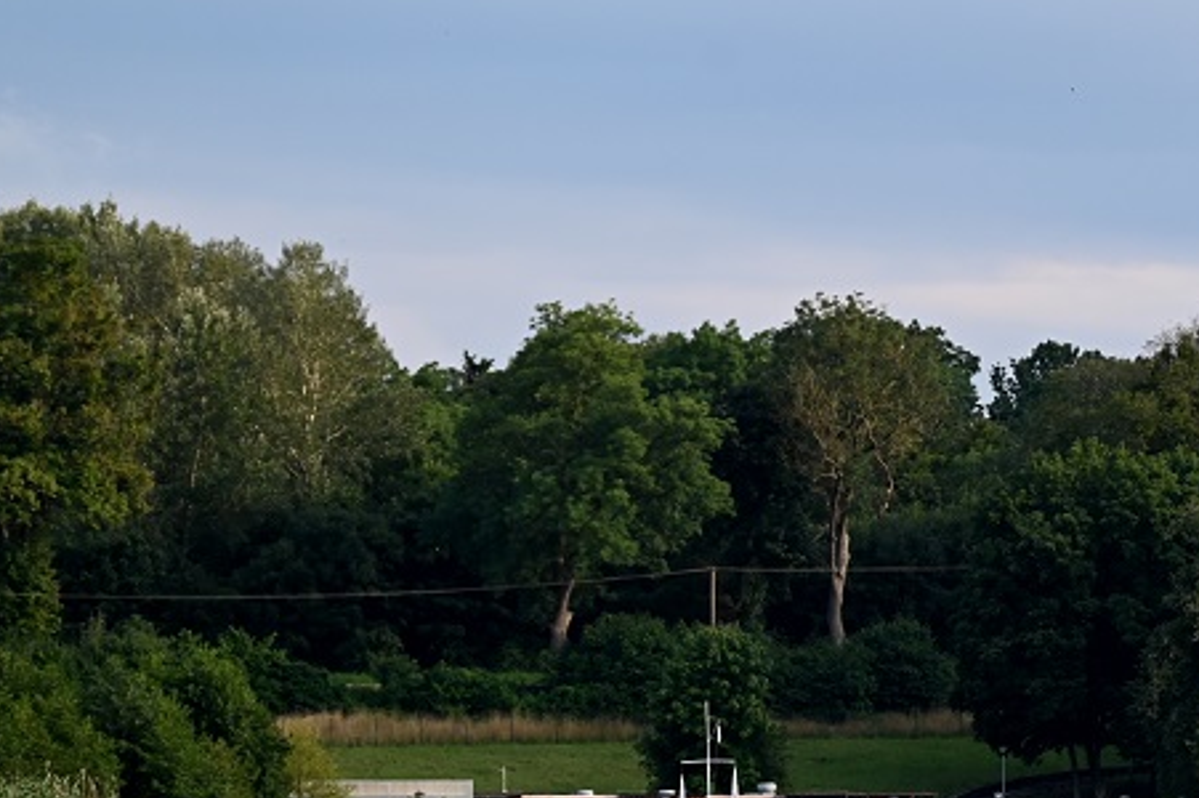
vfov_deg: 3.0
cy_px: 394
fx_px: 15442
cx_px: 1098
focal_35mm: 464
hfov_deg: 4.4
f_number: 5.3
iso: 360
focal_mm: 220
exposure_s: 1/500
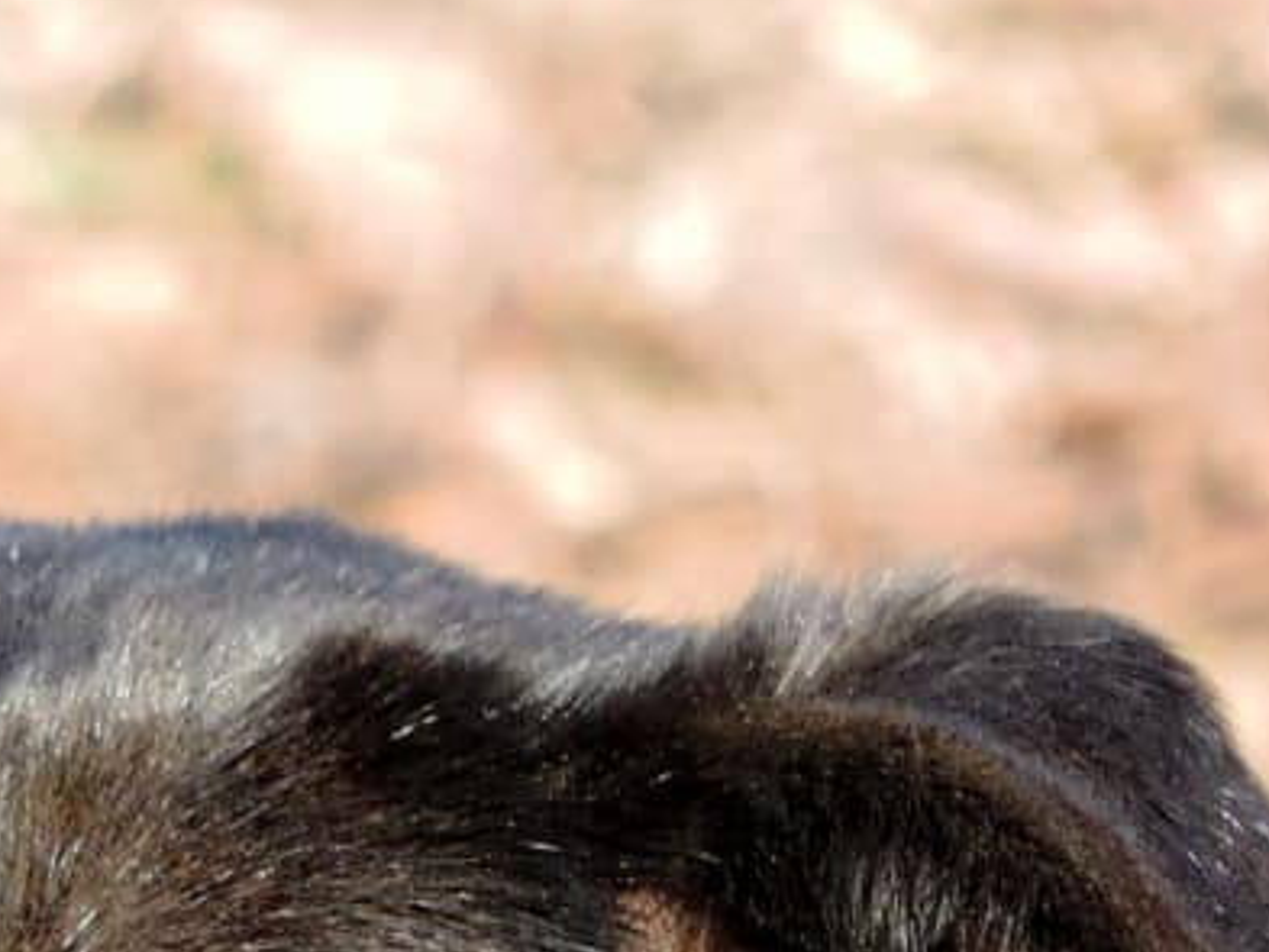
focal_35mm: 2442
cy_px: 1426
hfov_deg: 0.8
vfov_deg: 0.6
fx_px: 89549
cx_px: -26
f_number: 5.2
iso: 360
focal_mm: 142.6
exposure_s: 1/400
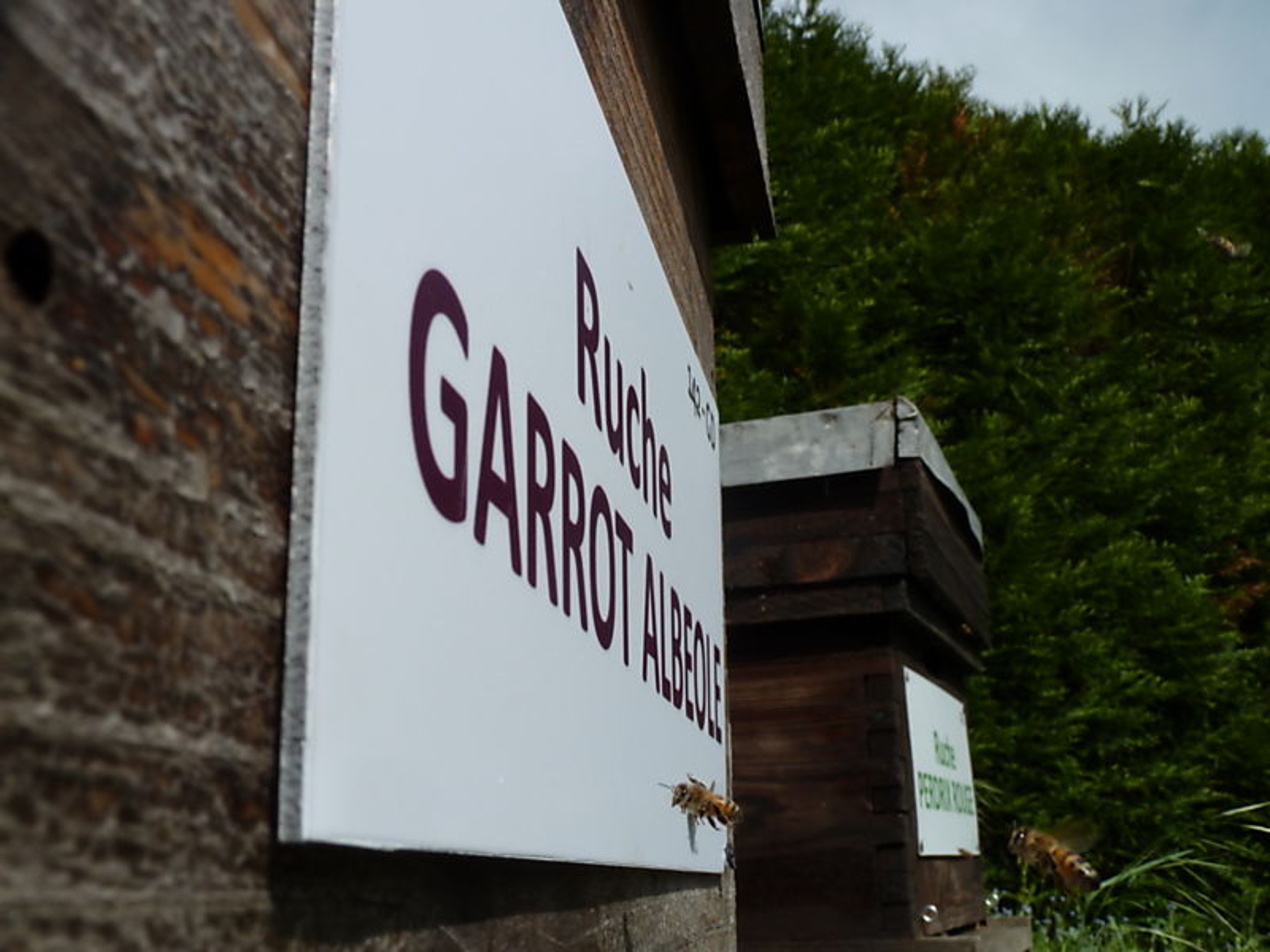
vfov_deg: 38.7
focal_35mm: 37
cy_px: 476
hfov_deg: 50.1
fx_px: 1357
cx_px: 635
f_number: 5.6
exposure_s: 1/500
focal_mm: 6.1
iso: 80
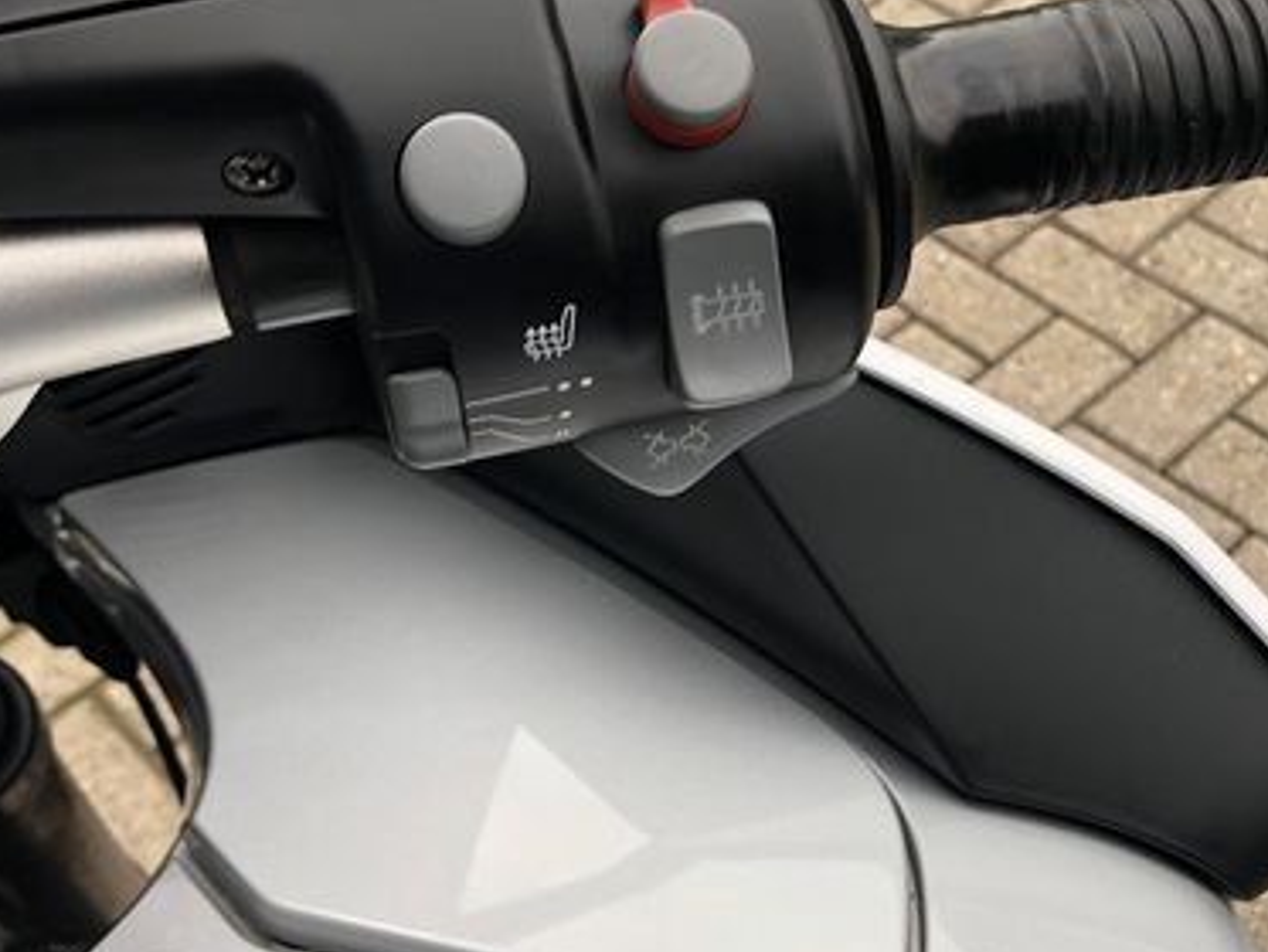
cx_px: 846
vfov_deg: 30.3
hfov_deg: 39.2
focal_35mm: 48
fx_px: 1759
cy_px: 425
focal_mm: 3.99
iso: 50
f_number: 1.8
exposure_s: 1/120
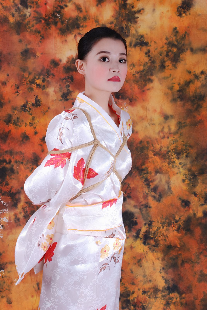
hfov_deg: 19.0
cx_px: 104
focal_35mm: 72
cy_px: 155
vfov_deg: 28.0
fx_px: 619
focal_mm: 48
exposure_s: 1/8
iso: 100
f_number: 11
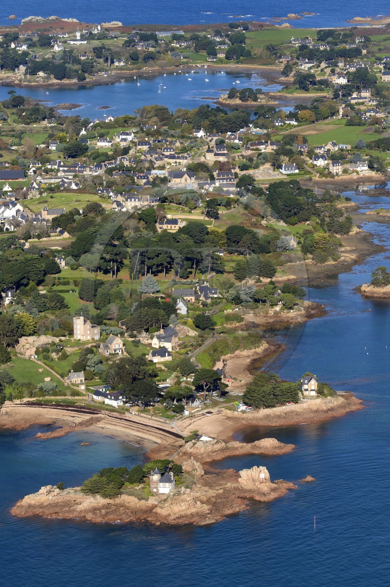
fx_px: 2116
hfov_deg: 10.5
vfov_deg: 15.8
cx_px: 195
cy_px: 294
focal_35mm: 130
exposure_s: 1/1000
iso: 800
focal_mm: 130
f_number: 13
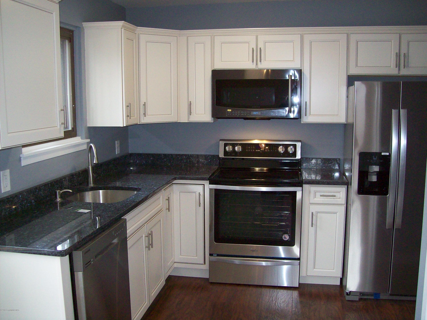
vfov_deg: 39.7
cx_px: 214
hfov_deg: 51.4
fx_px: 444
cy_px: 160
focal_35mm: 36
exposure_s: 1/64
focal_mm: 6
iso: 200
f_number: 2.7
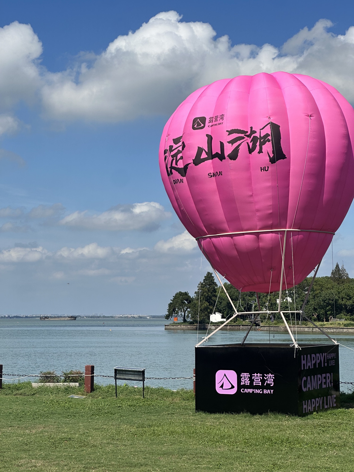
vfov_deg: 25.3
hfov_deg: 19.1
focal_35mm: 77
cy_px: 236
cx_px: 177
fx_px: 1050
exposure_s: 1/1357
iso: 32
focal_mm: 9
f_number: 2.8
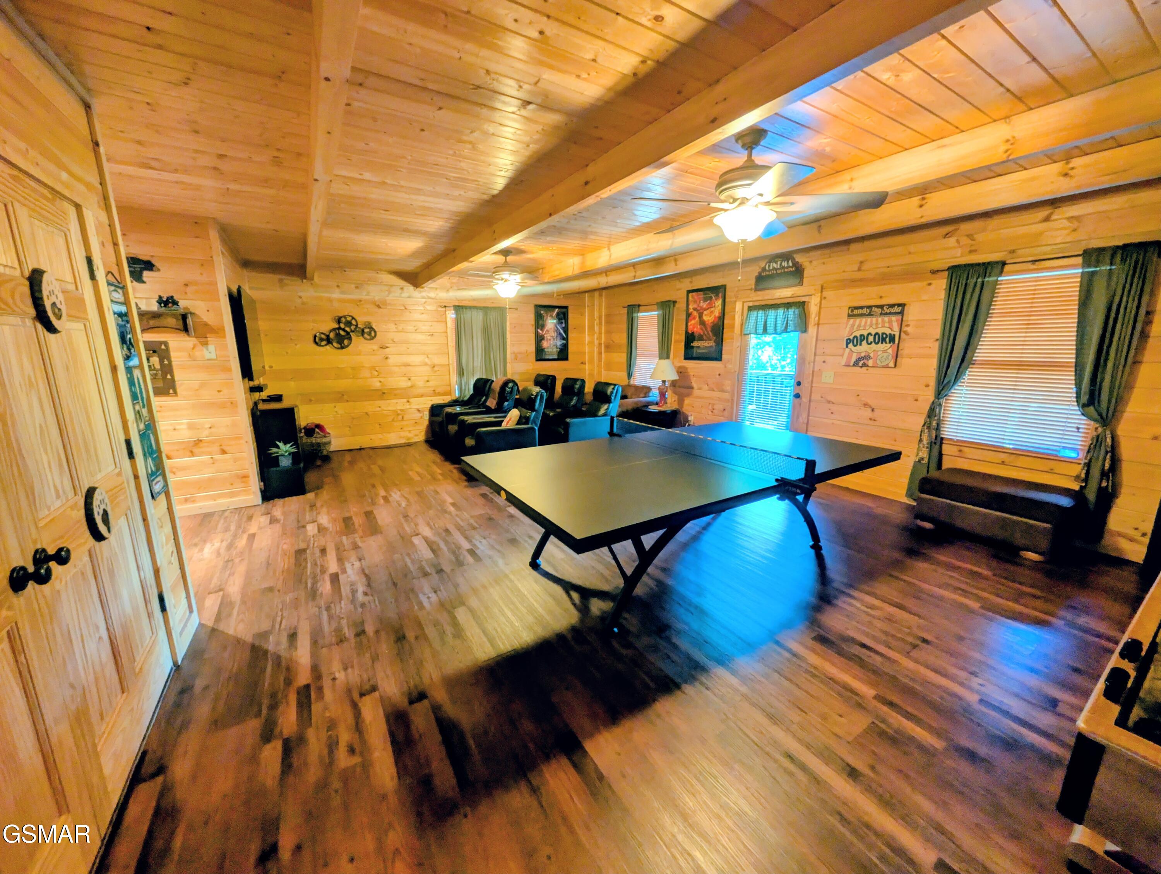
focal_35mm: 12
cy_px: 437
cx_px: 580
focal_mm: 2.02
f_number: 1.7
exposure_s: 1/20.9
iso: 139
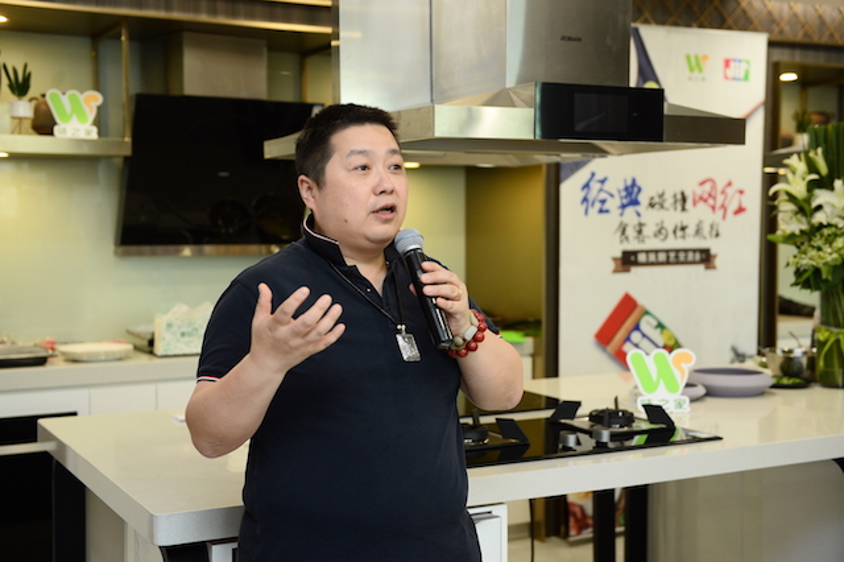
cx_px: 422
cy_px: 281
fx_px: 1172
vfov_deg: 27.0
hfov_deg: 39.6
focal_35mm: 50
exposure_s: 1/250
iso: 1250
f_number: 3.2
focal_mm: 50
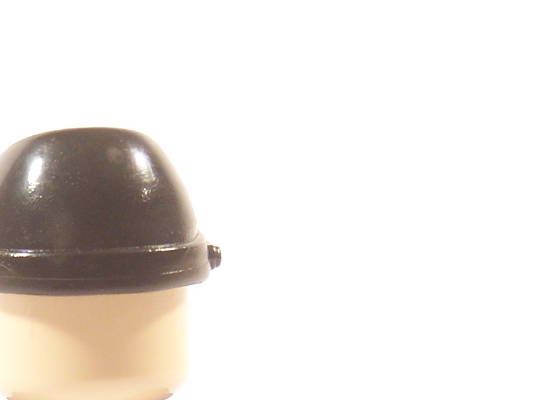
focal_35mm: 351
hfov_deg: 5.6
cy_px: 541
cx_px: 113
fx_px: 5414
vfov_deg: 4.2
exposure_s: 1/10
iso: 100
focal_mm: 19.4
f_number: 3.2
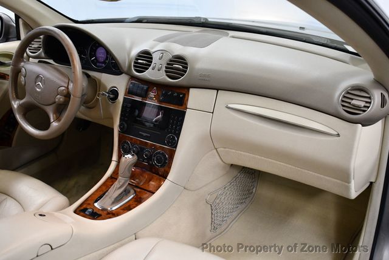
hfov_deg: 48.4
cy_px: 130
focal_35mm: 40
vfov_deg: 33.5
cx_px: 194
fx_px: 433
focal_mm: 20
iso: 1400
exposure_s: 1/125
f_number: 3.5
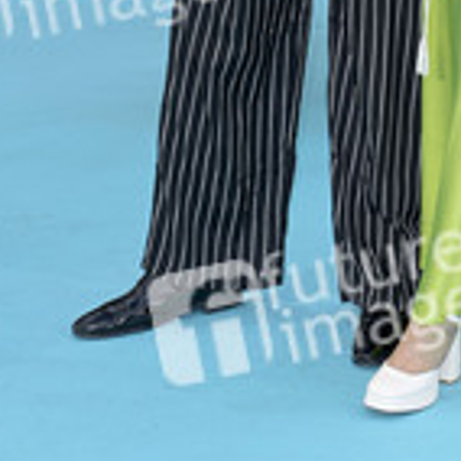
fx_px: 2350
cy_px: -179
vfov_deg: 10.9
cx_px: 409
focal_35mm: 156
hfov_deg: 11.1
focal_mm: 65
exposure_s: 1/250
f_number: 5.6
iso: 320
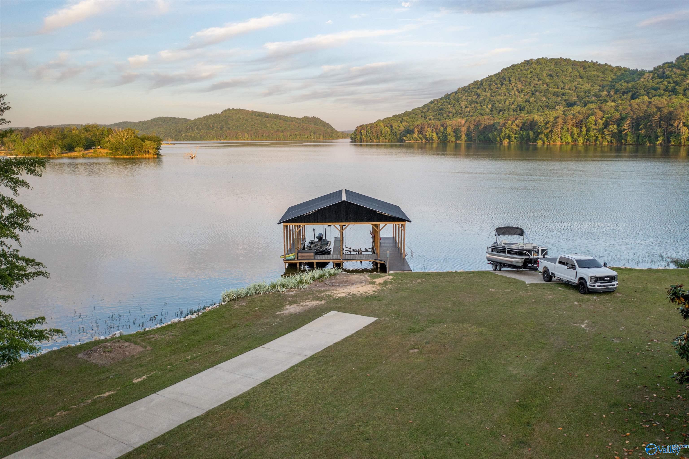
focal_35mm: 28
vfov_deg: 46.4
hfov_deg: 65.5
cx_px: 344
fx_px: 536
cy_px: 230
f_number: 2.8
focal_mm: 10.26
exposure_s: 1/80
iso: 100
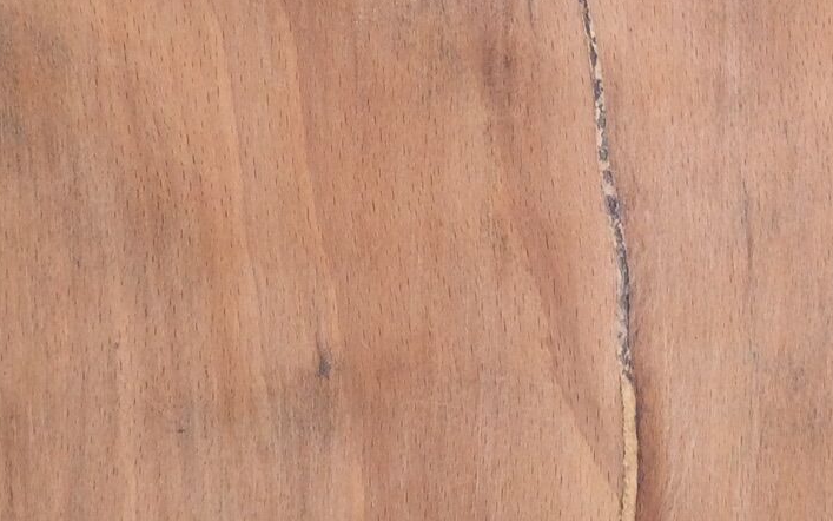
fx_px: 2021
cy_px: 31
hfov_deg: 23.2
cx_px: 522
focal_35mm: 89
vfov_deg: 14.5
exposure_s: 1/351
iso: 32
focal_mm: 4.15
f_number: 2.2
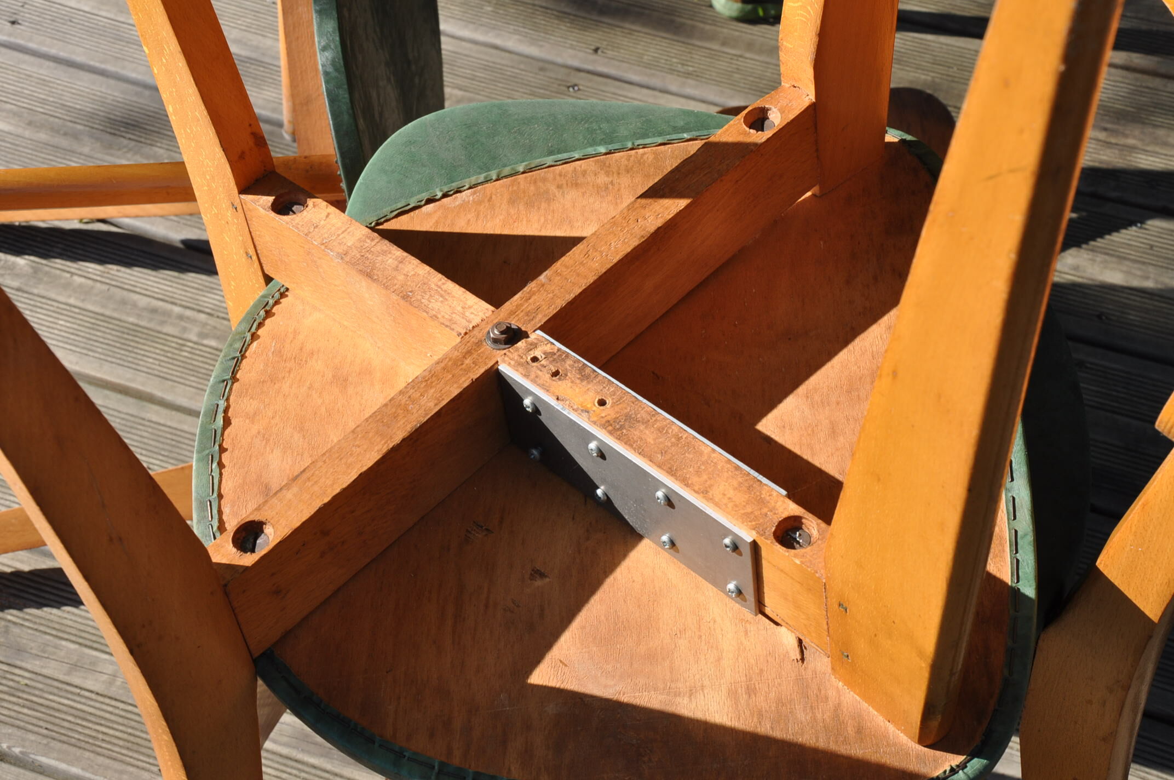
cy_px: 390
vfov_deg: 18.9
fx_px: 2345
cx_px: 587
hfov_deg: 28.1
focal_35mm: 72
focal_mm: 48
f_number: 13
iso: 250
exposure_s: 1/180
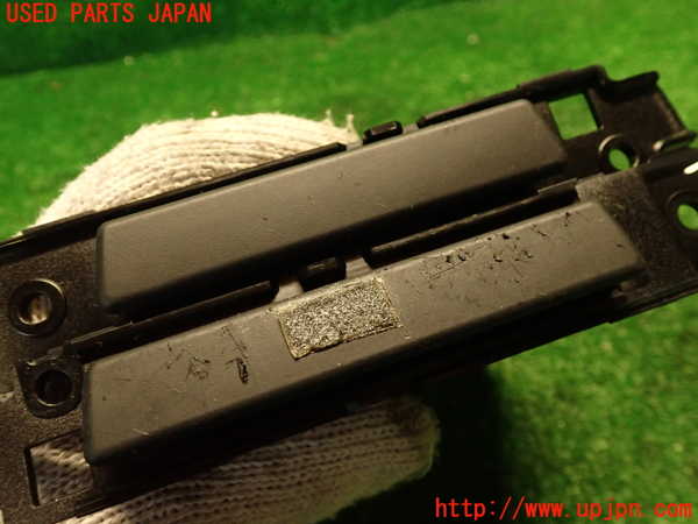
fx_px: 645
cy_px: 262
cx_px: 349
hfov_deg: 56.8
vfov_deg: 44.2
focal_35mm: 32
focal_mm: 5.79
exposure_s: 1/30
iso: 500
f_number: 2.4
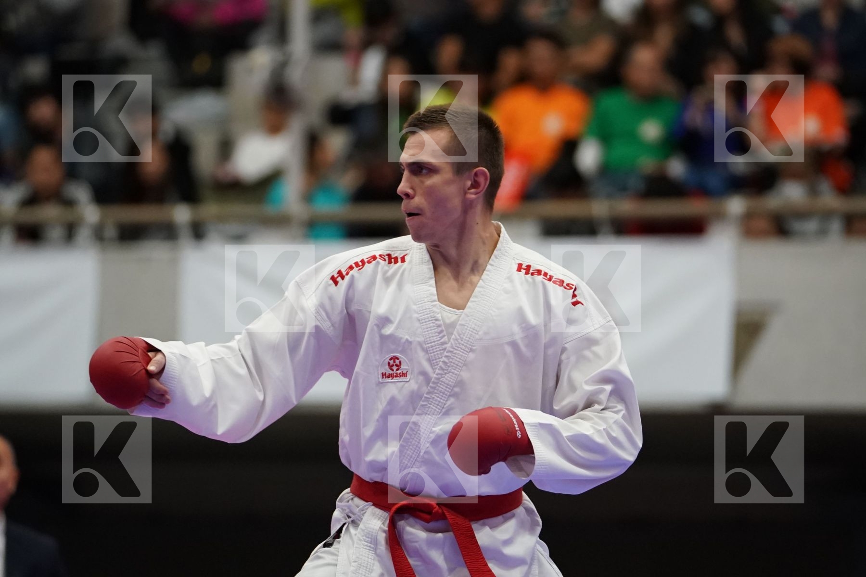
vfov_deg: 5.4
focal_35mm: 256
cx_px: 433
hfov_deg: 8.0
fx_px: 6158
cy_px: 288
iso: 3200
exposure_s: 1/1000
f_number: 2.8
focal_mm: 171
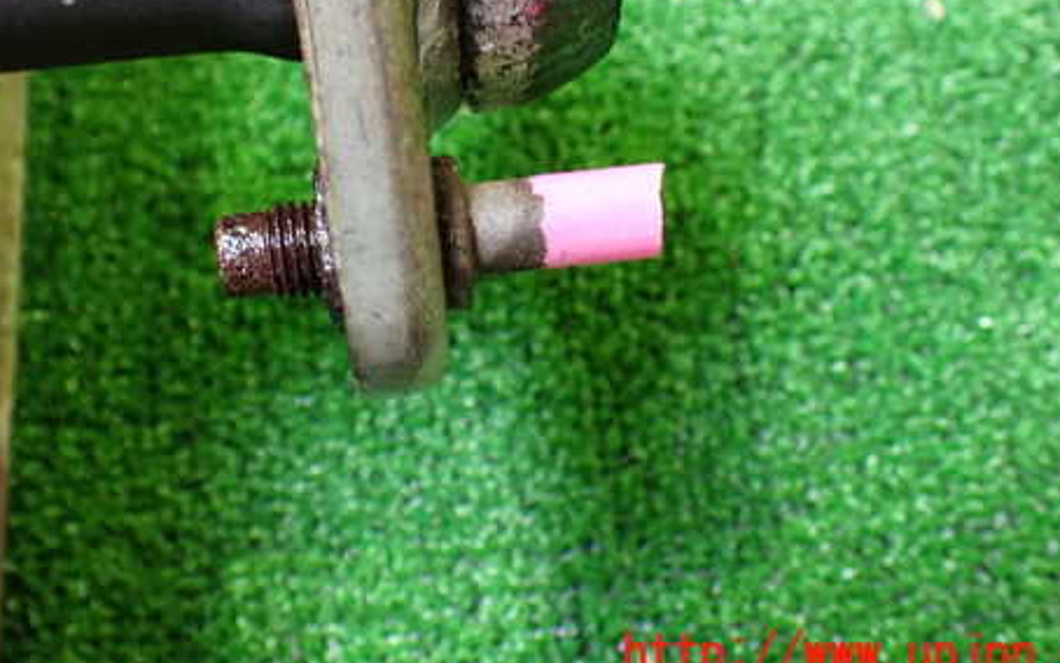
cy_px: 159
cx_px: 451
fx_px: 1214
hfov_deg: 47.0
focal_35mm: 42
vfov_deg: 30.0
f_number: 2.3
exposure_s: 1/40
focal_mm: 5.4
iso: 800
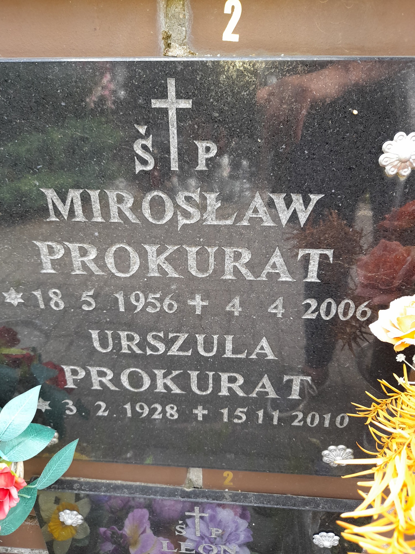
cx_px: 208
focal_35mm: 25
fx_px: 400
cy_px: 277
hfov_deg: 54.9
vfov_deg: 69.4
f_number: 2
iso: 64
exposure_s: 1/50
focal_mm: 4.6
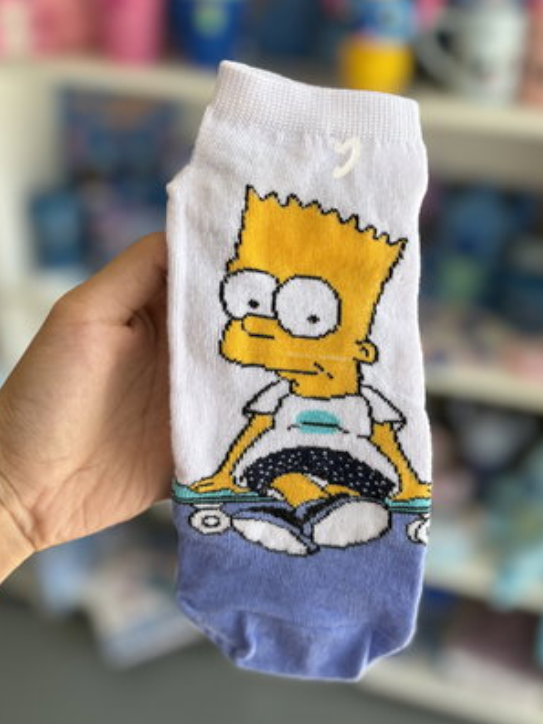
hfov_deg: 40.6
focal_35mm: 35
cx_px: 316
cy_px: 310
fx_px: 732
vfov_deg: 52.4
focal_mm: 5.96
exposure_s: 1/475
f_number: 1.6
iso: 50
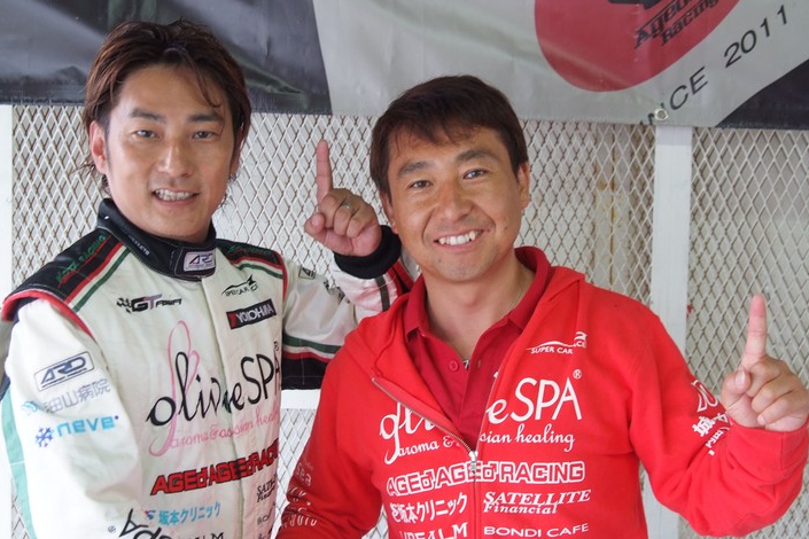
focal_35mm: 49
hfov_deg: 40.3
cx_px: 397
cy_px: 273
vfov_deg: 27.5
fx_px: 1101
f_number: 4
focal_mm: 32
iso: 800
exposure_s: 1/40
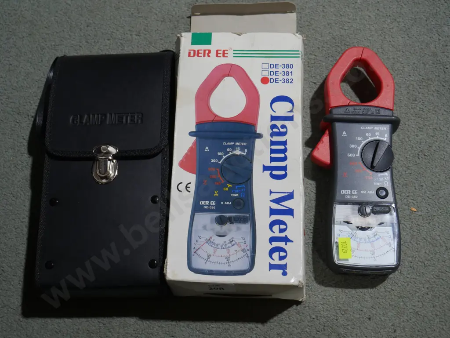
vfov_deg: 29.1
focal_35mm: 50
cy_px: 169
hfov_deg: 38.2
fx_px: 650
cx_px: 225
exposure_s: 1/60
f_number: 5.3
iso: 500
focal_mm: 25
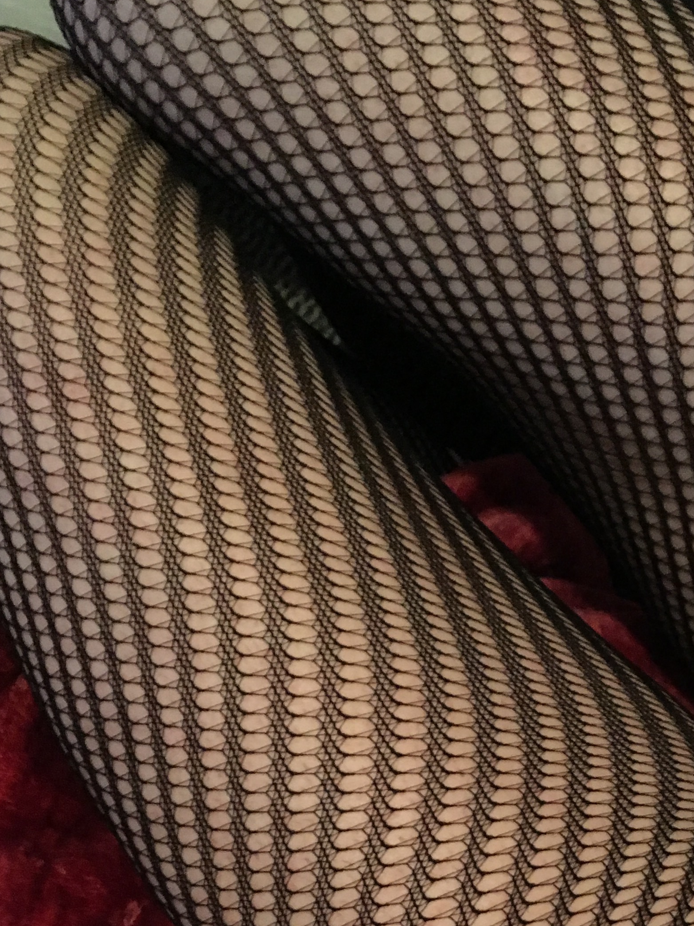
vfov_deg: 32.8
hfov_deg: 25.9
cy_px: 817
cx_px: 500
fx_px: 1497
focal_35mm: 56
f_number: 2.2
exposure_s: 1/17
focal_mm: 4.15
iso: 500
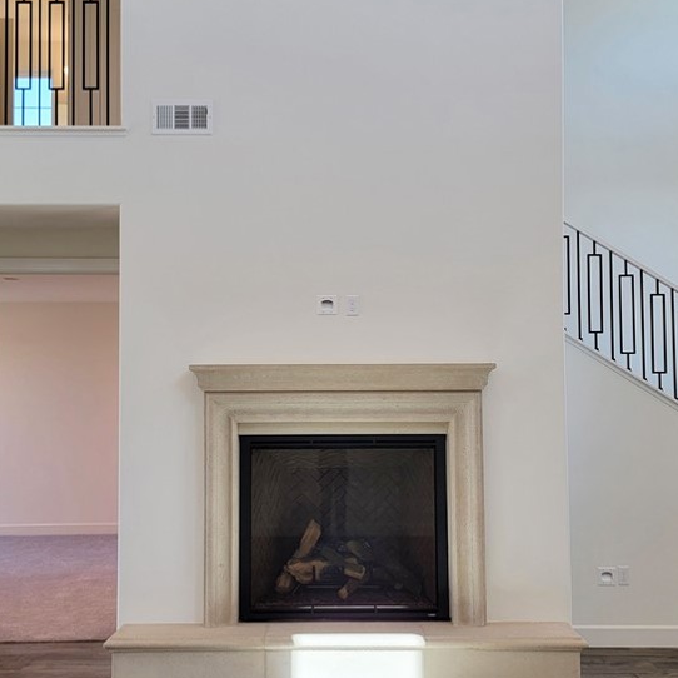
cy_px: 342
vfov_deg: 41.9
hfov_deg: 41.9
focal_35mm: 40
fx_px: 886
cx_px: 333
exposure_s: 1/120
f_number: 1.8
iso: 40
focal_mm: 6.7
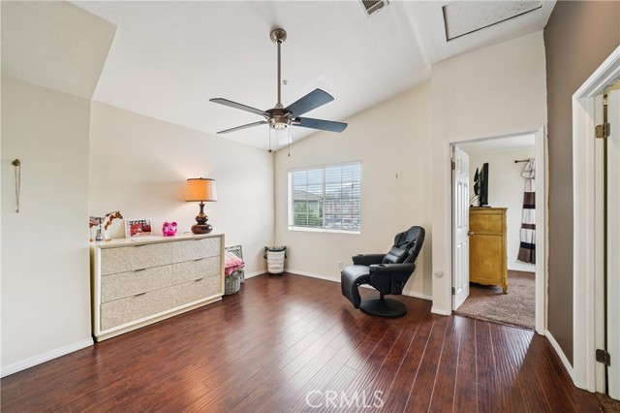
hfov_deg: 108.4
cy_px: 206
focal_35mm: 13
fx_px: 224
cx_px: 310
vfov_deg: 85.4
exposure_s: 1/20
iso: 400
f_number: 8
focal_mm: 13
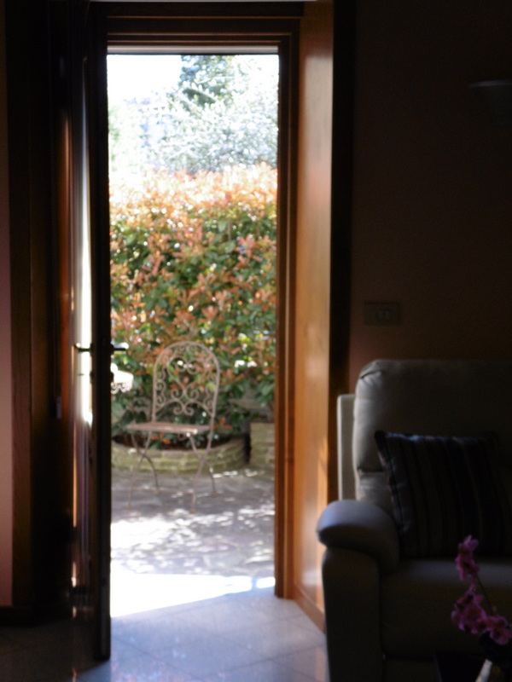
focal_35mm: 69
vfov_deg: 28.2
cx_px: 256
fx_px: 1361
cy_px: 341
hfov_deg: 21.3
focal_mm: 12.6
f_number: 4.3
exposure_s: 1/125
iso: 100
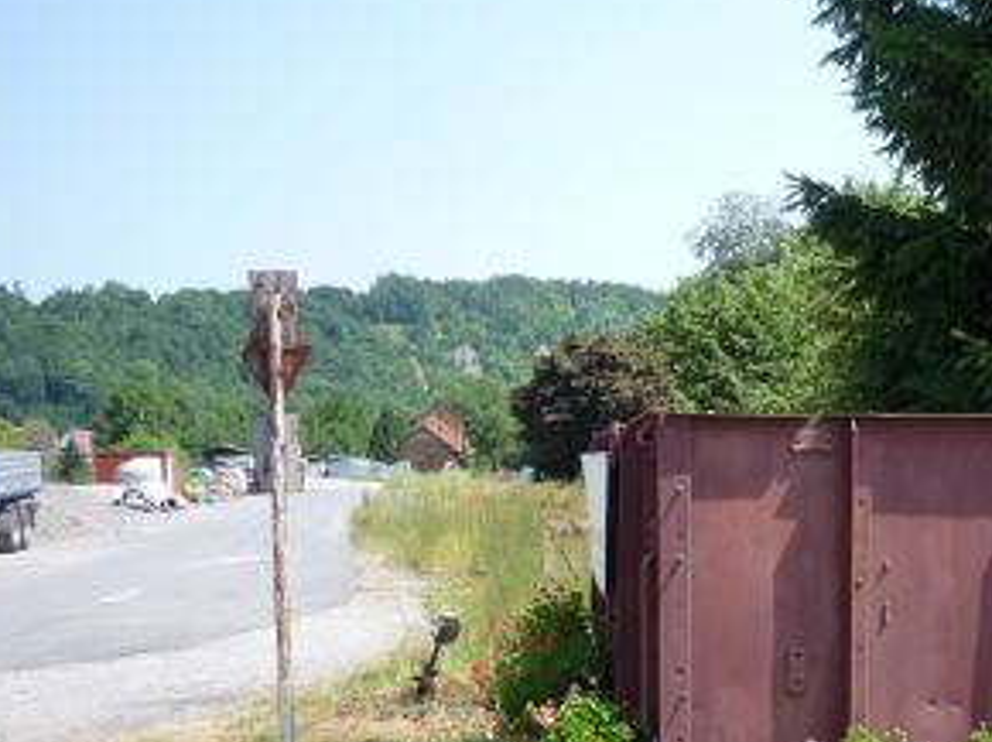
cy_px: 592
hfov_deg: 35.2
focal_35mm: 53
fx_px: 1518
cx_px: 776
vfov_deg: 27.0
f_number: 4
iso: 100
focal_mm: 5.2
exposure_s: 1/400
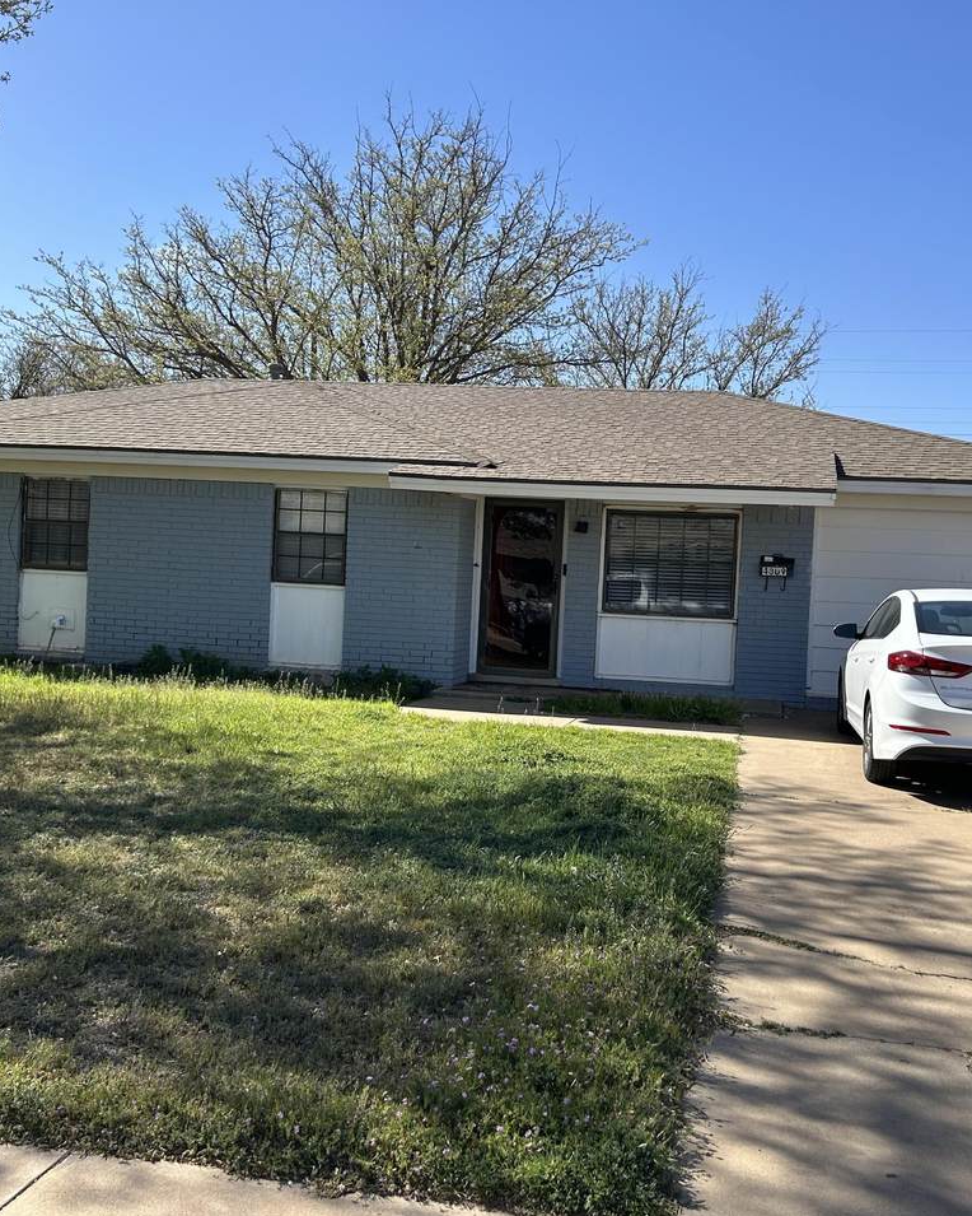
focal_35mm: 34
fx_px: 1223
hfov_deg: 43.3
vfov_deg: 52.8
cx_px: 545
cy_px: 610
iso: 50
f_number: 1.5
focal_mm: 5.7
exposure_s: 1/2841
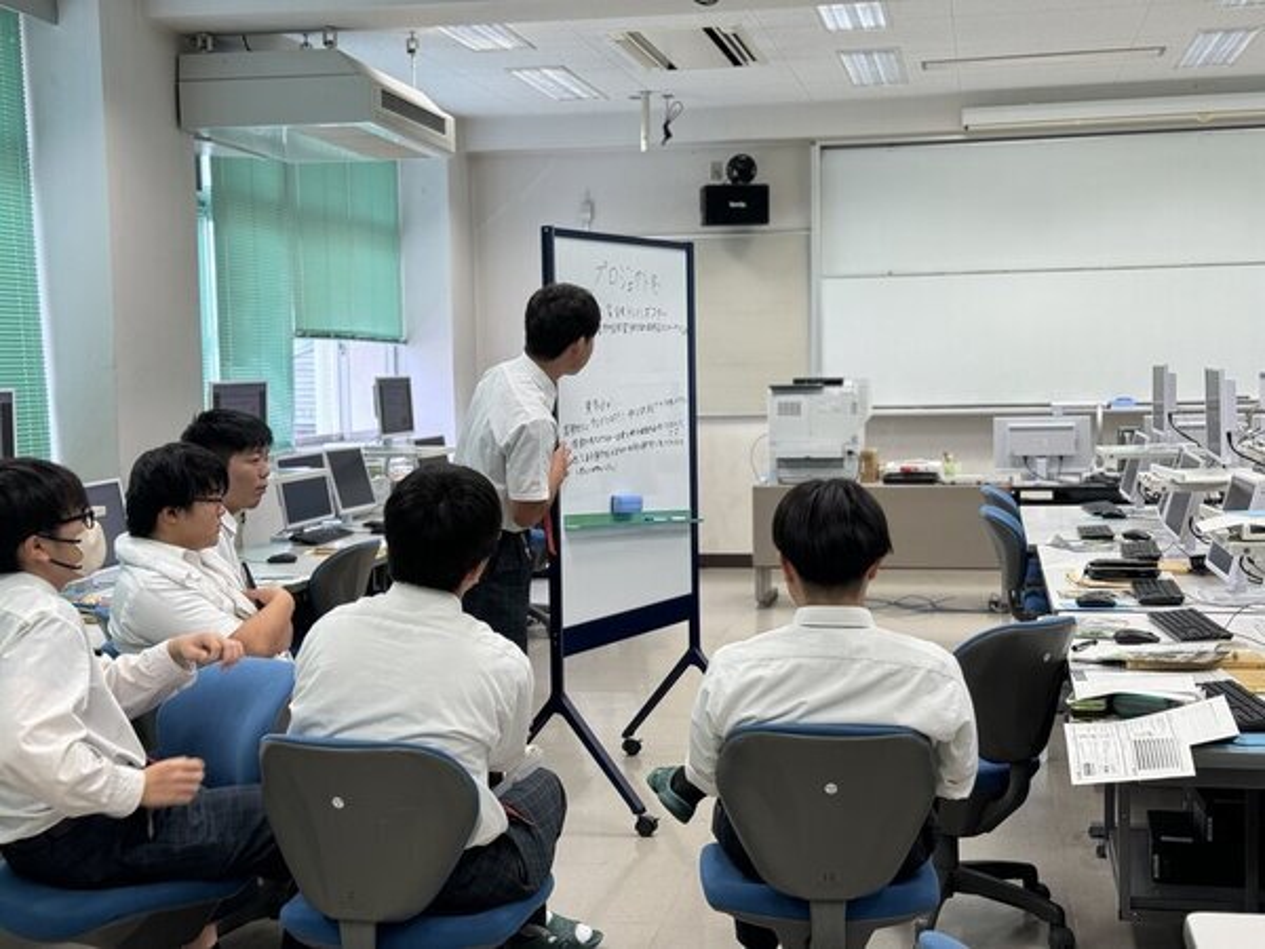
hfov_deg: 39.7
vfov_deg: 30.3
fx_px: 1754
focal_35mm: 48
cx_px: 632
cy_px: 474
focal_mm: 6.76
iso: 80
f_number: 1.78
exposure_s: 1/100
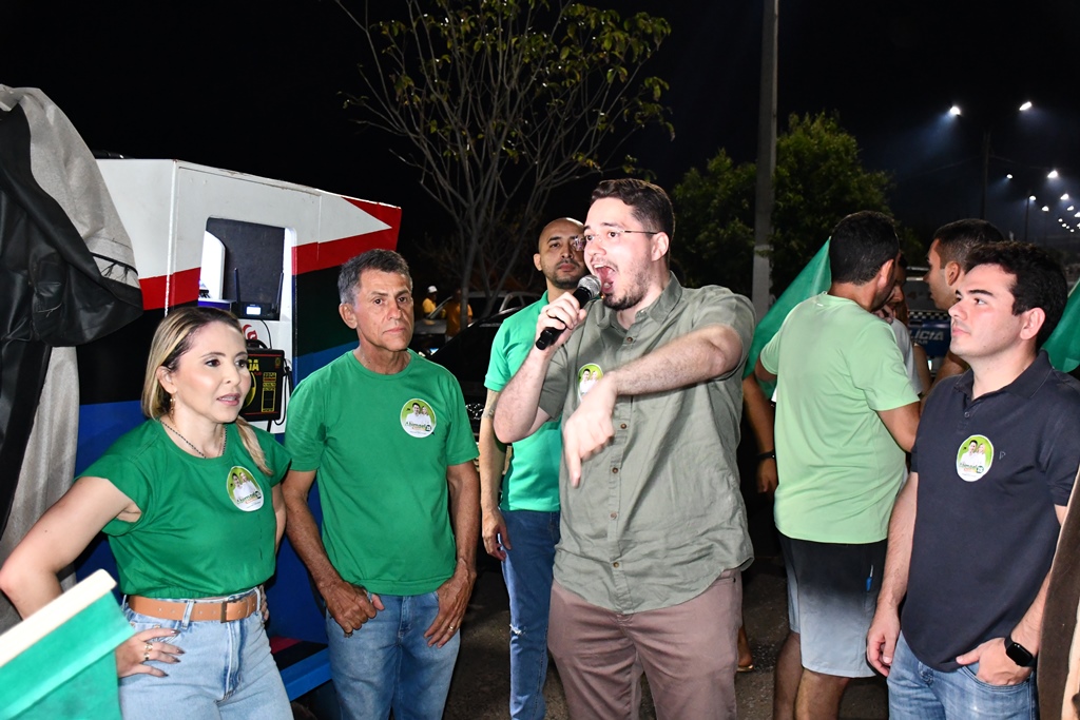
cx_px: 540
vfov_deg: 34.2
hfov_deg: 49.5
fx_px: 1170
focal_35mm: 39
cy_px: 360
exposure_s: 1/60
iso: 4500
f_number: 3.8
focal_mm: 26
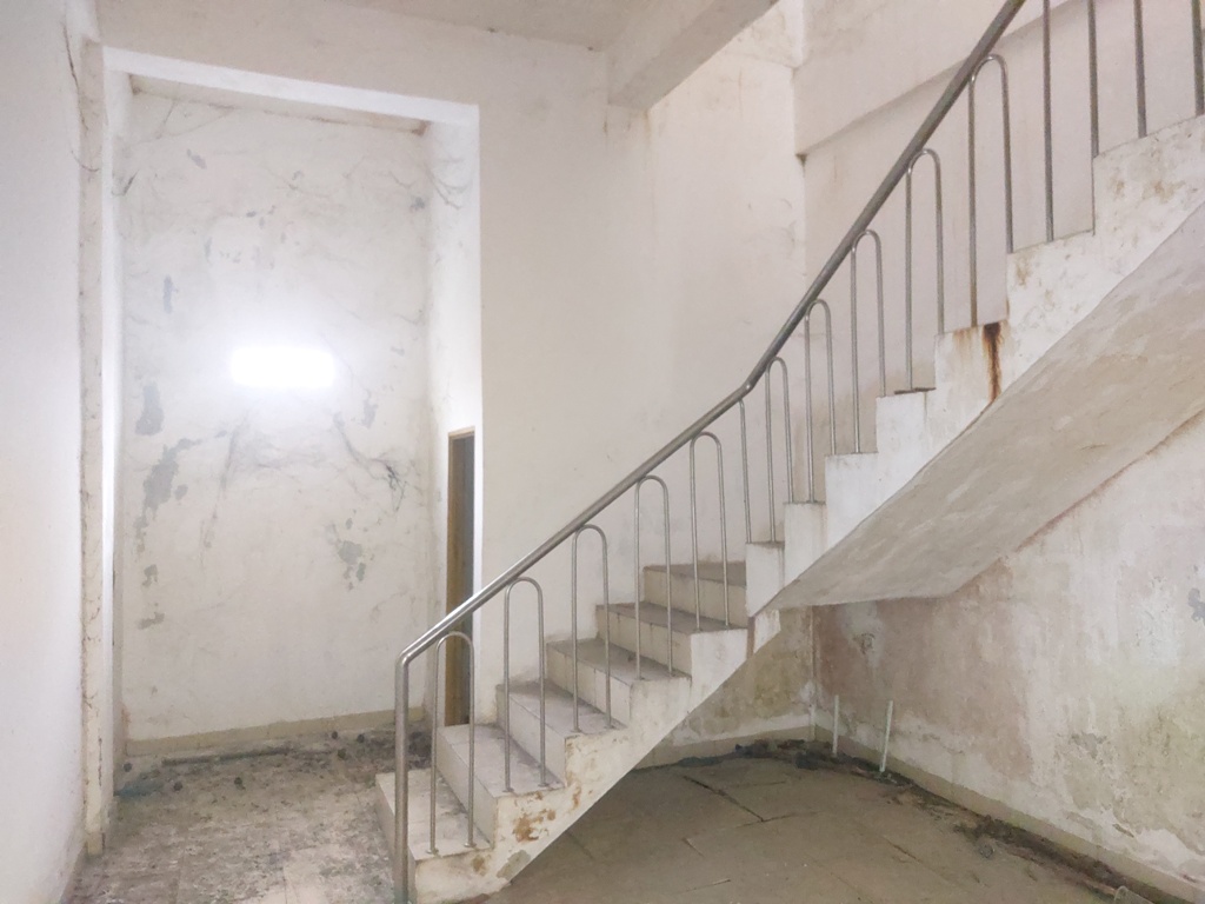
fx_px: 835
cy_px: 452
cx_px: 602
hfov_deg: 71.6
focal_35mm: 24
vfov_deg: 56.8
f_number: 1.8
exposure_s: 1/25
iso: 1250
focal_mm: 5.23
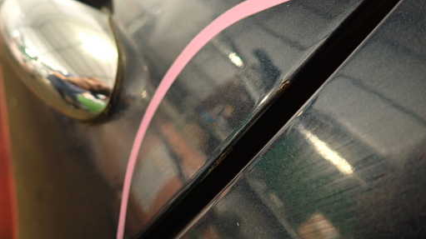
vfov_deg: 36.6
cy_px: 113
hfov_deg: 60.9
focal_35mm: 32
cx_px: 236
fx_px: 361
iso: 320
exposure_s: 1/30
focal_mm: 4.5
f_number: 2
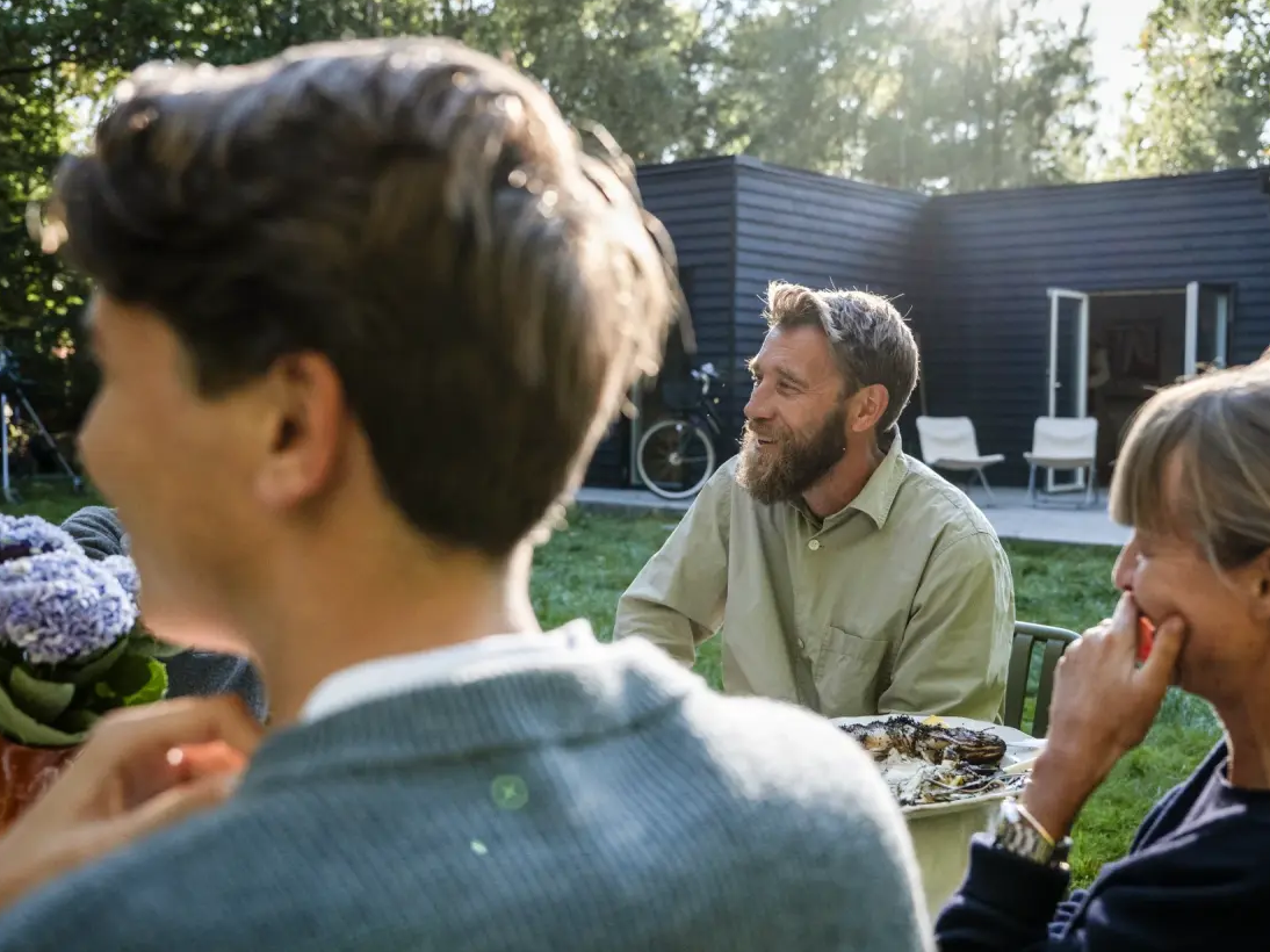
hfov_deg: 65.3
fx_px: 990
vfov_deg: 51.3
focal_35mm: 27
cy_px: 465
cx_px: 647
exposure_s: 1/2000
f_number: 2.8
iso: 500
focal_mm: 24
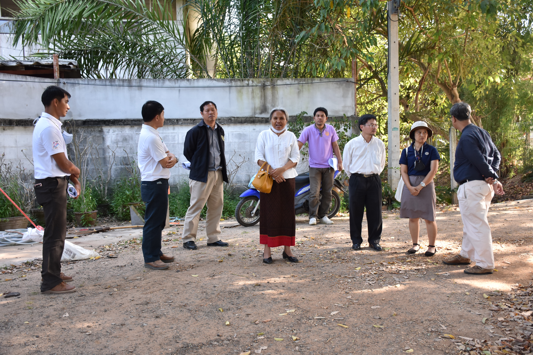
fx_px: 533
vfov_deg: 36.9
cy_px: 178
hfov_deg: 53.1
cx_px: 266
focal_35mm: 36
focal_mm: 24
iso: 640
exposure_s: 1/320
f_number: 4
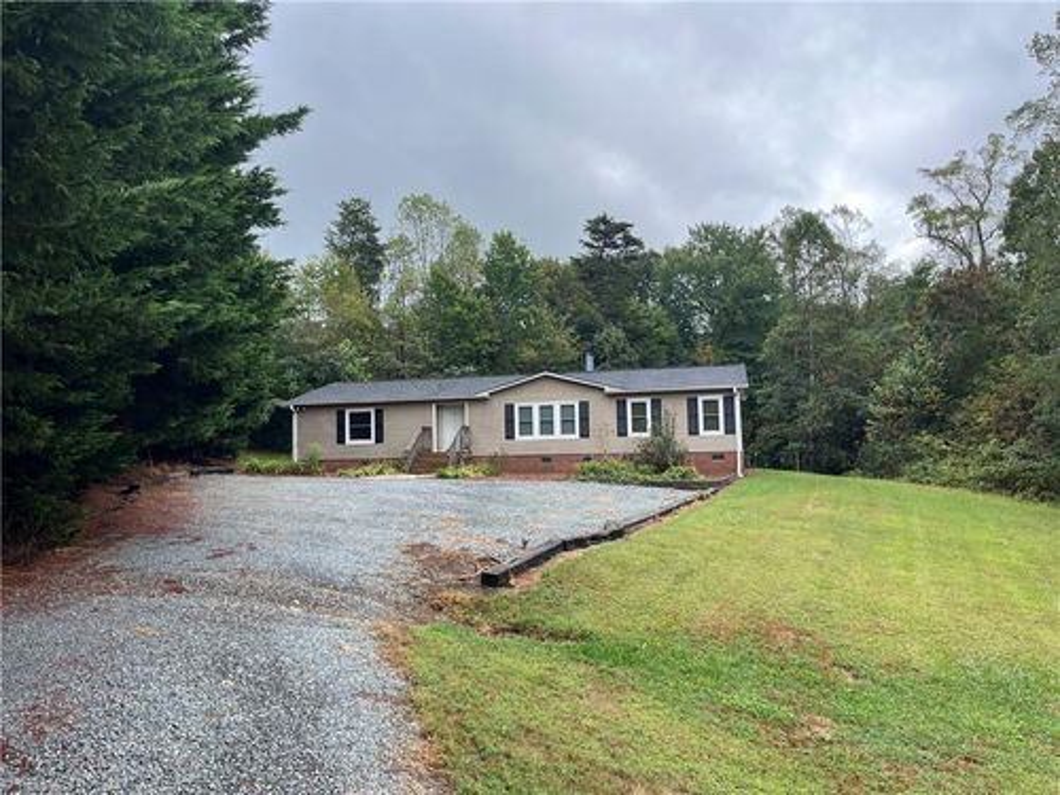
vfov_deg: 53.1
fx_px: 796
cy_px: 398
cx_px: 530
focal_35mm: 26
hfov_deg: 67.3
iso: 50
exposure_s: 1/804
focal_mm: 5.1
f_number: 1.6
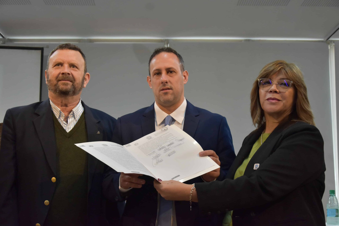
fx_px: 537
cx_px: 170
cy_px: 113
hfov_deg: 35.0
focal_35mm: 57
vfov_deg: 23.8
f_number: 4.5
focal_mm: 38
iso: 1400
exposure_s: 1/125
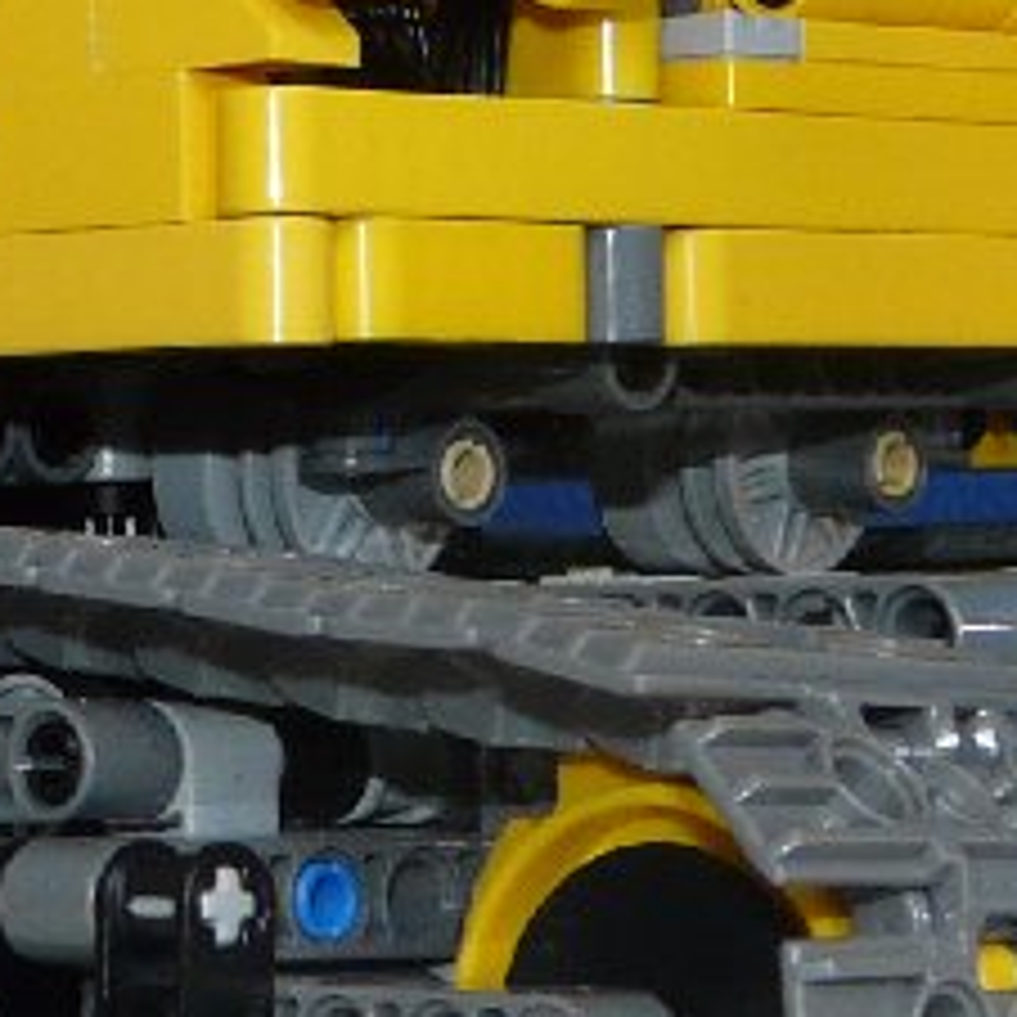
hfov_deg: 9.2
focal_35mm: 190
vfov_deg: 9.2
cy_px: 54
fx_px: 6315
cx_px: 518
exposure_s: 1/40
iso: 100
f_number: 2.8
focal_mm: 6.3
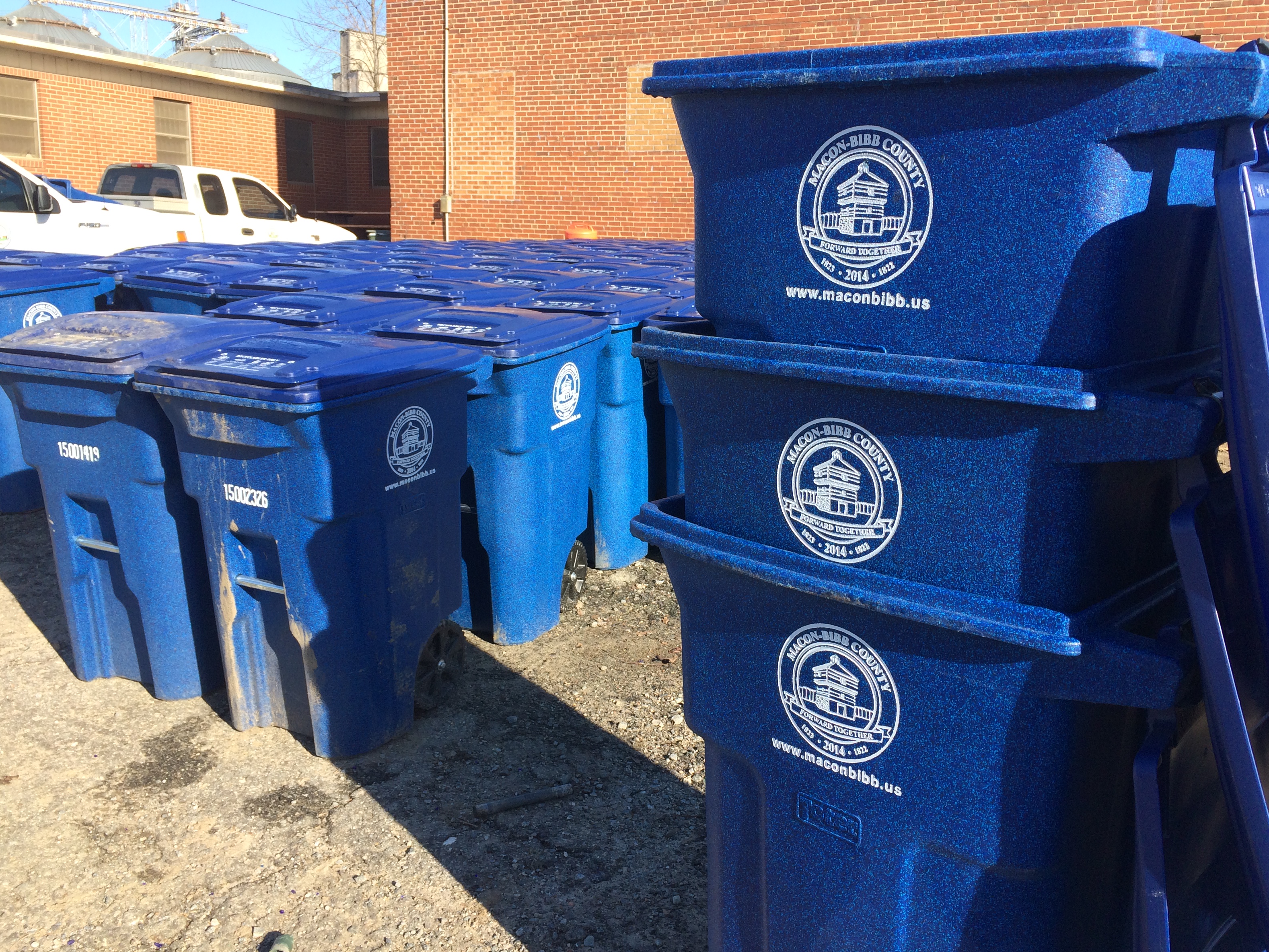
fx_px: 1100
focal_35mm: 30
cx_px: 648
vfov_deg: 46.8
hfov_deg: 60.0
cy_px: 470
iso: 32
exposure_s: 1/820
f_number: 2.2
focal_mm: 4.15
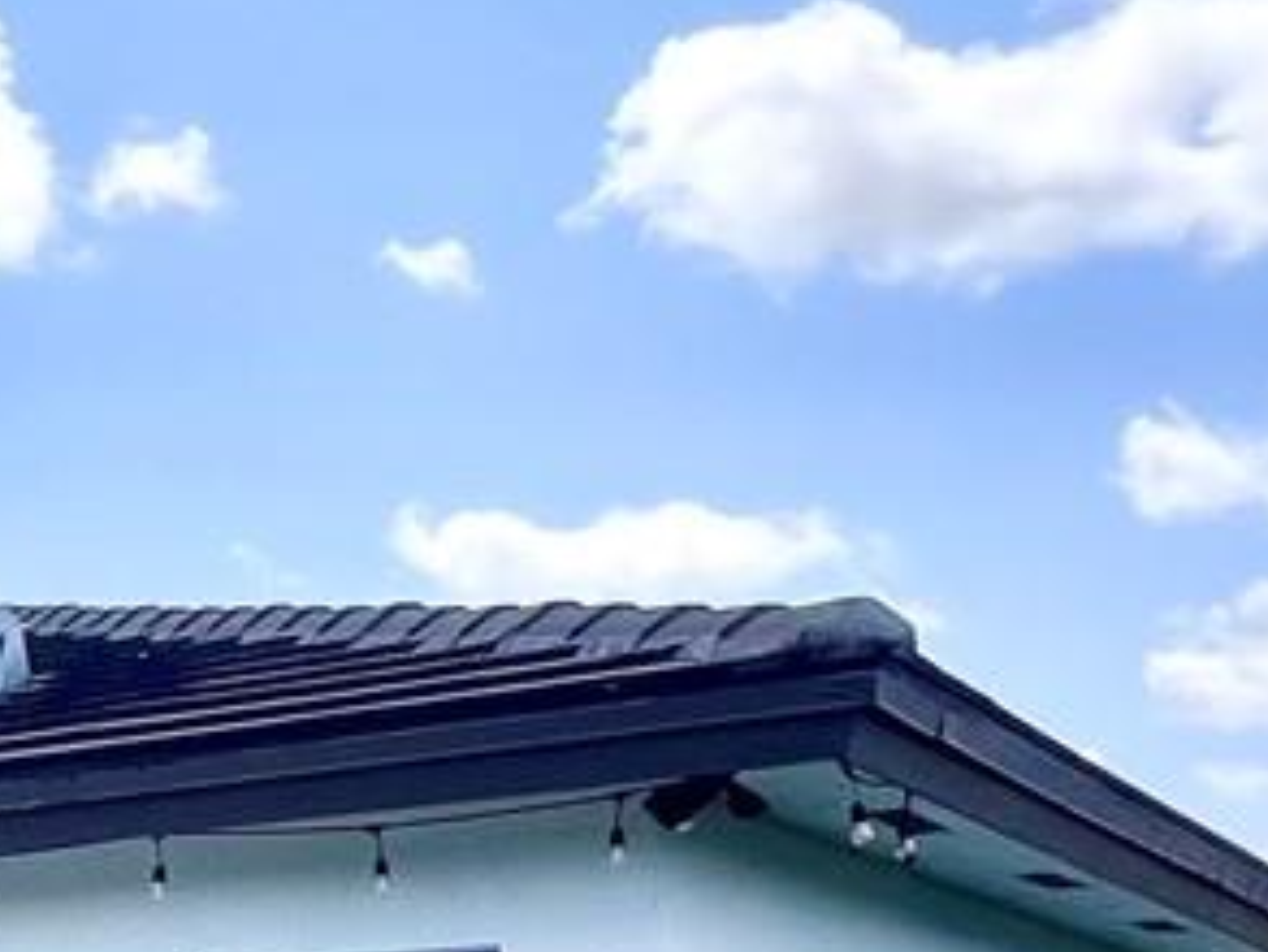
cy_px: 1116
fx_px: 2602
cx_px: -727
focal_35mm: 71
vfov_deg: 19.6
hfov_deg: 21.9
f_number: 1.8
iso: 32
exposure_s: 1/2538
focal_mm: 1.57
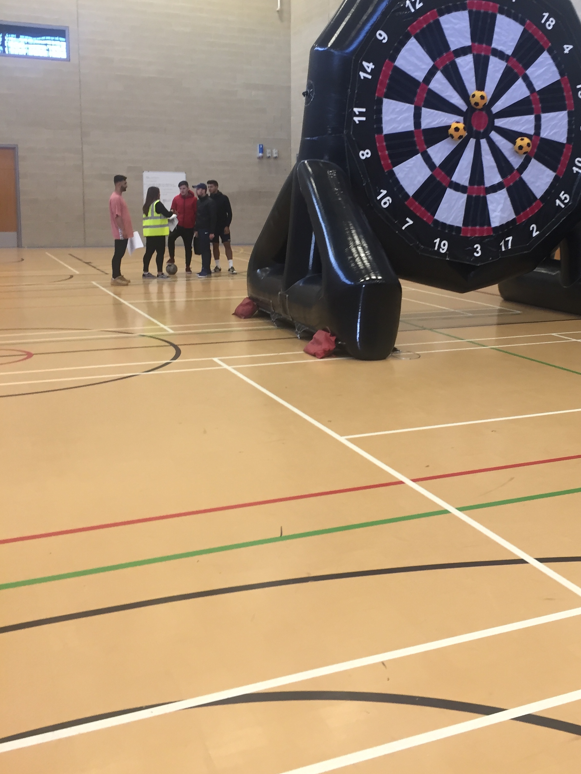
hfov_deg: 36.5
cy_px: 287
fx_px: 873
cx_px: 385
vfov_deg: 47.4
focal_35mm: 39
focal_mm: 4.15
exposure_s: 1/33
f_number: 2.2
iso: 80
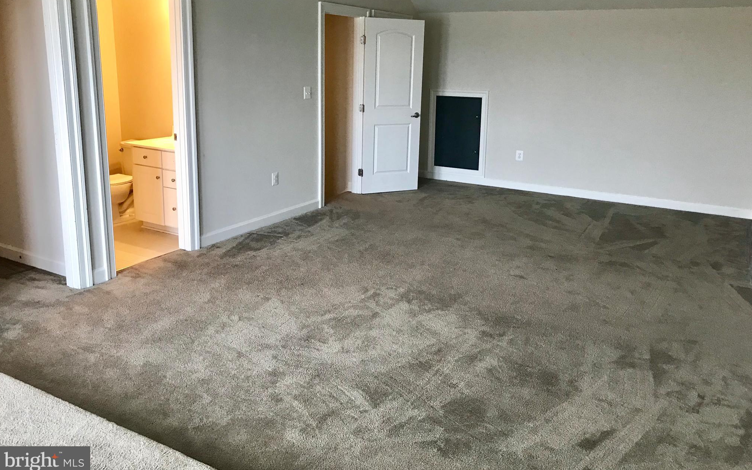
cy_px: 192
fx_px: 615
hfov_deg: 62.9
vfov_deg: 41.7
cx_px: 377
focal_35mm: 30
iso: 32
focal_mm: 3.99
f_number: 1.8
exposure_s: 1/30
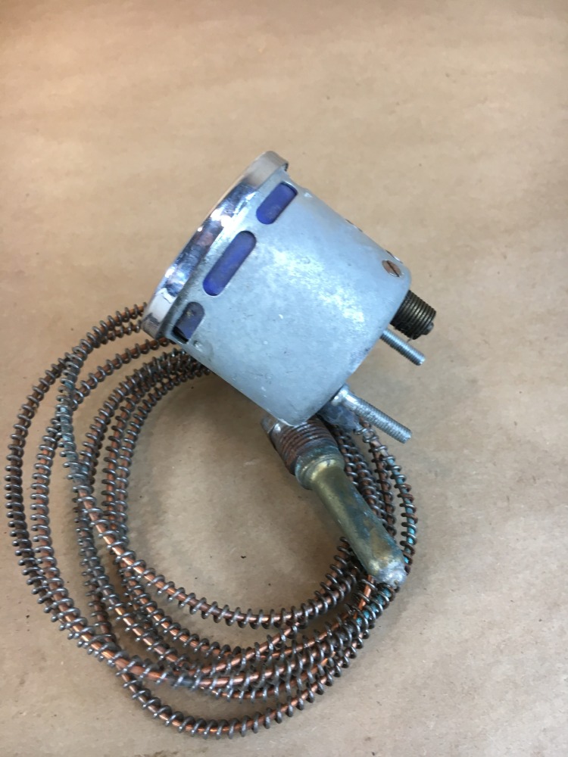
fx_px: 634
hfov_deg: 48.2
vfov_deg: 61.7
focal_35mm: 29
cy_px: 378
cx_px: 284
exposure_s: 1/30
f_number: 2.2
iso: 25
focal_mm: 4.15
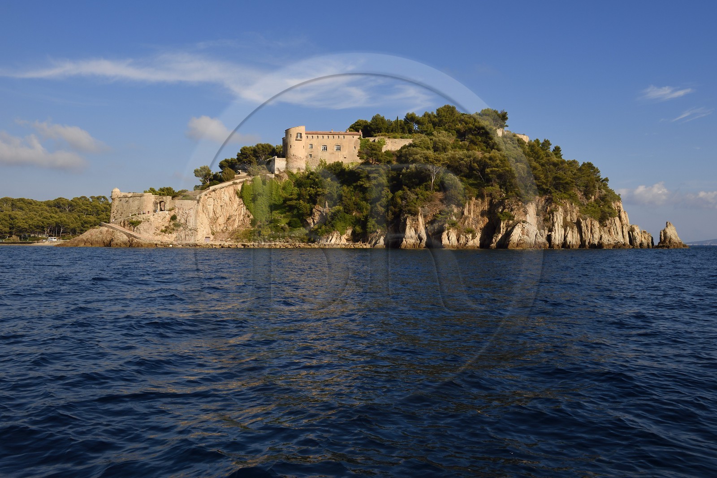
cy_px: 239
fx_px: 577
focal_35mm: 29
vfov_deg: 44.9
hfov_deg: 63.7
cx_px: 358
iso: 200
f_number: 11
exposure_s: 1/400
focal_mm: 29
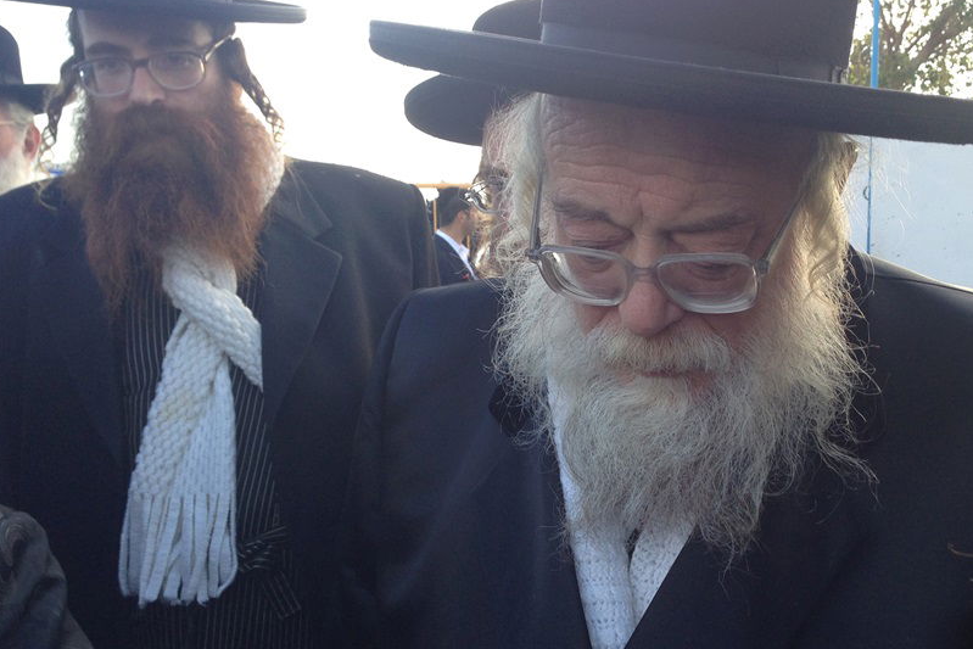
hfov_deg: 44.2
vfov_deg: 30.5
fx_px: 1189
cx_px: 595
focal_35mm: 44
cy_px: 337
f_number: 2.4
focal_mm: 4.12
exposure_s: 1/201
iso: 50
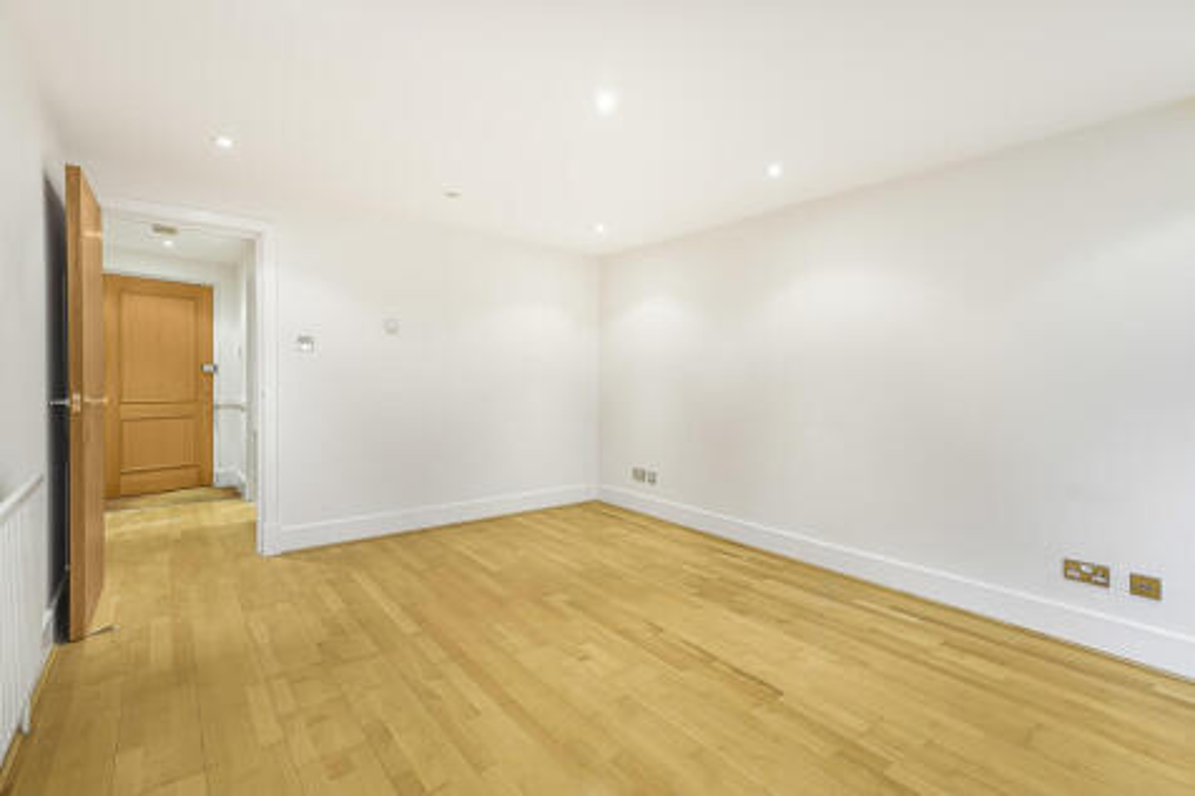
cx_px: 598
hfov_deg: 95.3
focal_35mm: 16
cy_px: 398
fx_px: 544
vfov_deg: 72.4
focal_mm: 16.4
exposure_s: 1.3
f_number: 10
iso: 200
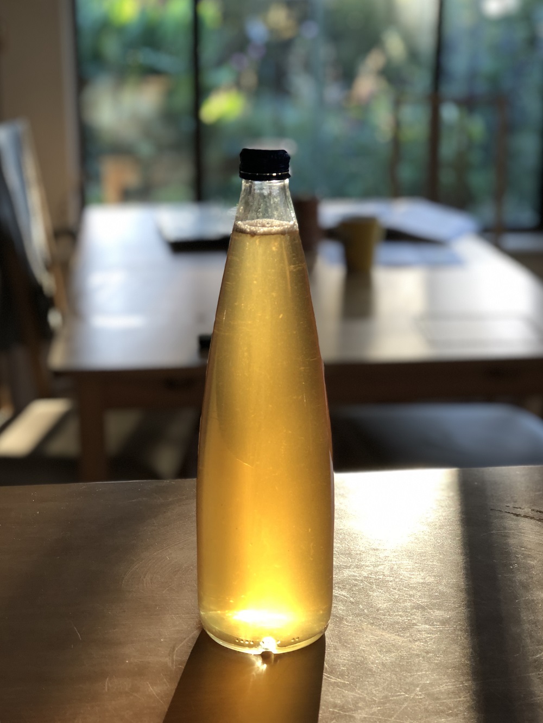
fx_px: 1192
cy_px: 362
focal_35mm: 57
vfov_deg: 33.8
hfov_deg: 25.7
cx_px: 272
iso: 20
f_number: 2.8
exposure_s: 1/30
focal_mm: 6.6
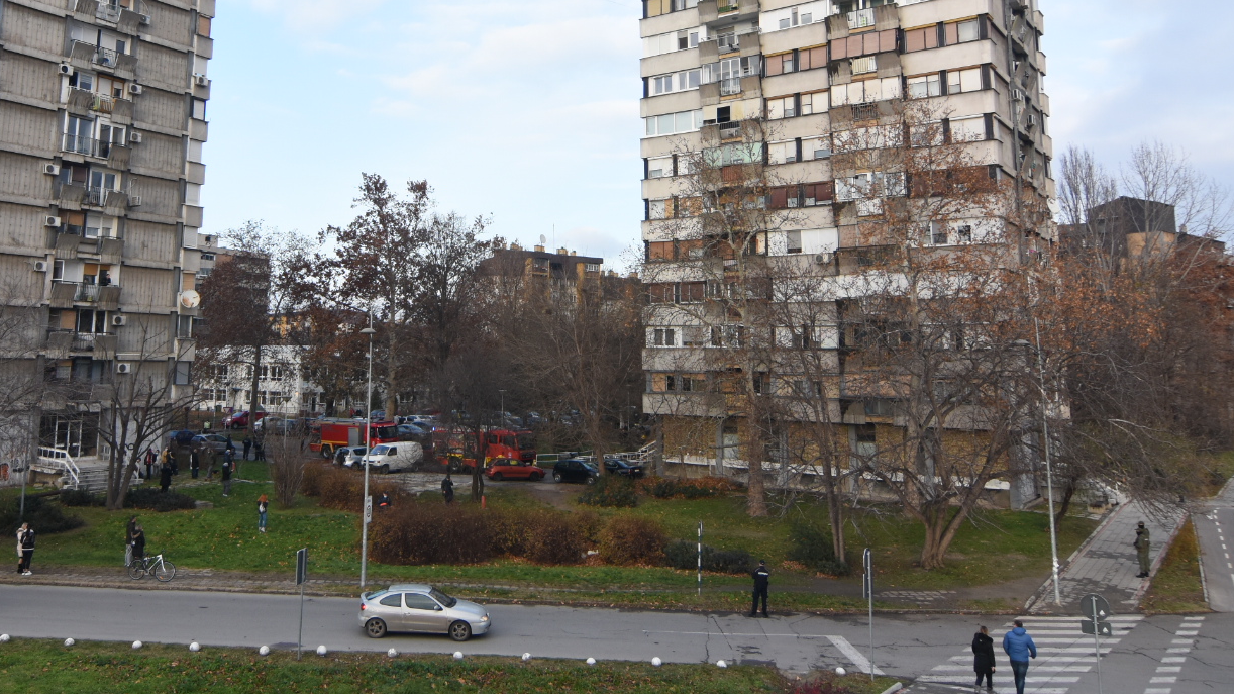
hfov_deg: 72.1
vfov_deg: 44.1
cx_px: 425
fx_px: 818
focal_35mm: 25
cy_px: 156
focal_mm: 12
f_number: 4
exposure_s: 1/800
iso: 400
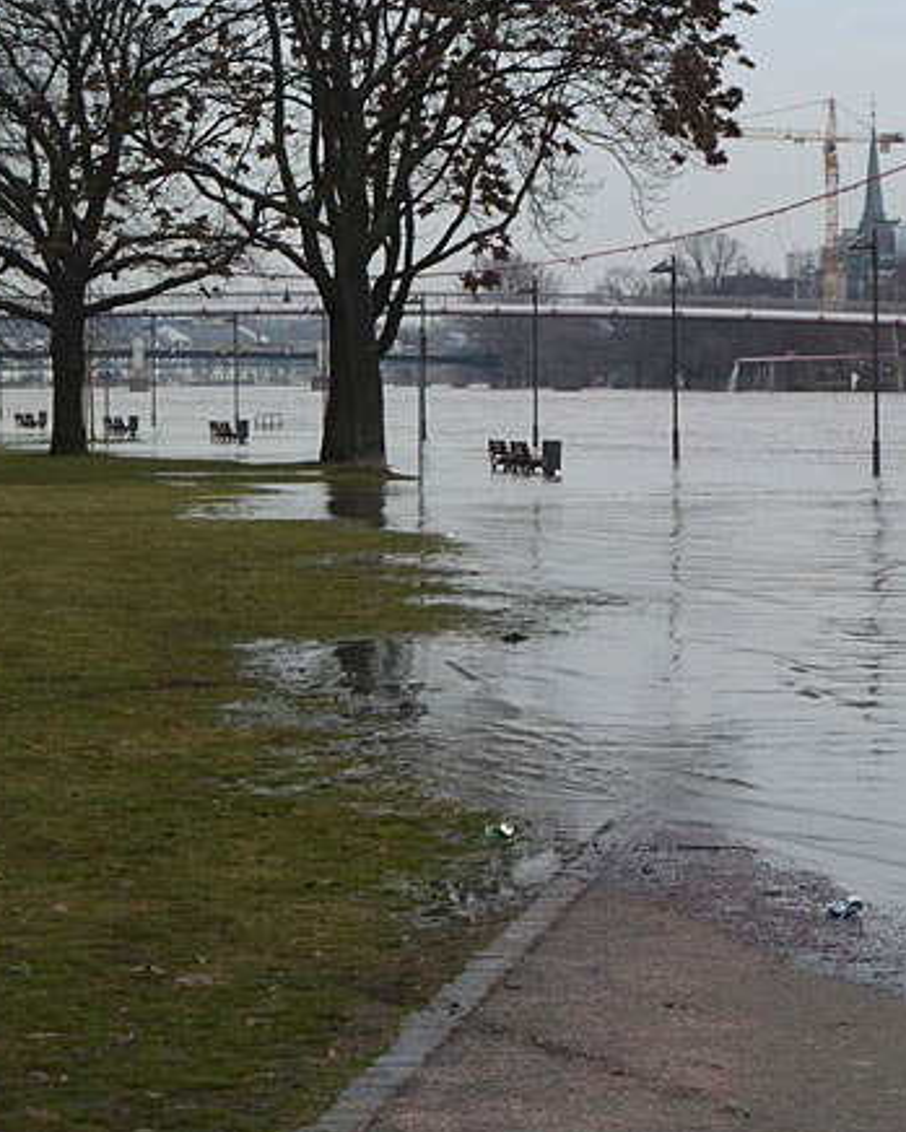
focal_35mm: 149
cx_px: 576
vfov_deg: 12.9
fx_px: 4992
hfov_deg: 10.4
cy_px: 571
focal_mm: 18.2
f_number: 4.4
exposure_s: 1/200
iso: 80
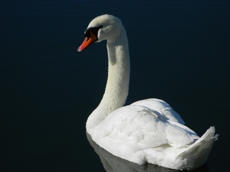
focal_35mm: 332
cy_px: 86
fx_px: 2206
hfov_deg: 6.0
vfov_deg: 4.5
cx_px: 115
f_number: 5.6
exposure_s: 1/800
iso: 80
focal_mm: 59.7
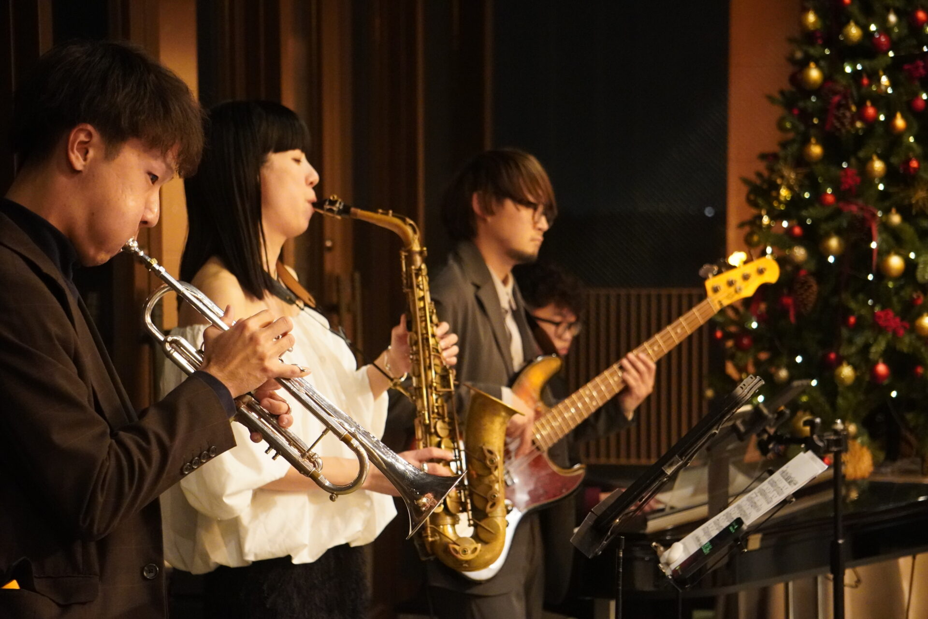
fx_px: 2436
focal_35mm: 94
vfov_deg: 14.5
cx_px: 464
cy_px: 310
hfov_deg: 21.6
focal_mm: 63
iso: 6400
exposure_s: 1/80
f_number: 4.5
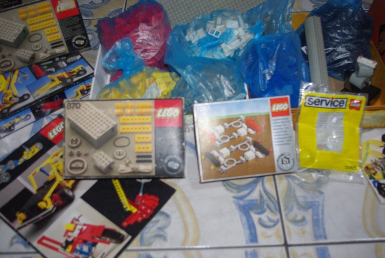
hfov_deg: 53.1
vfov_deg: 37.0
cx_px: 192
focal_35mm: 36
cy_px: 129
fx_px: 386
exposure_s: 1/45
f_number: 4
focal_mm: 24.38
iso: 800
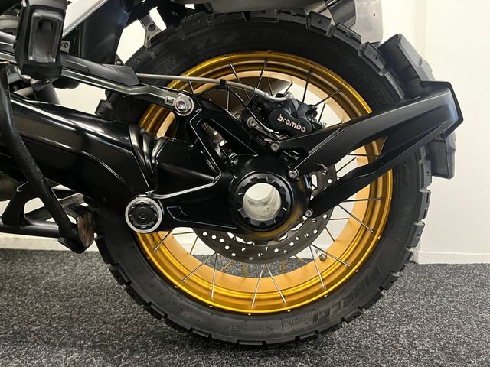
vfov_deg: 53.1
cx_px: 245
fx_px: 368
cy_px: 184
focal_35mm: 26
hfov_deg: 67.3
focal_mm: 5.1
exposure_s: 1/33
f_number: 1.6
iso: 500
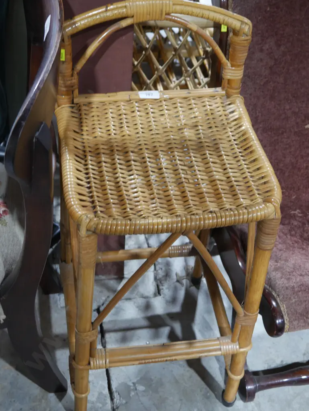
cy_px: 206
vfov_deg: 41.2
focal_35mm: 46
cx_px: 154
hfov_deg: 31.5
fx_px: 547
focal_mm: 23
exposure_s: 1/60
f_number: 5.1
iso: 1600
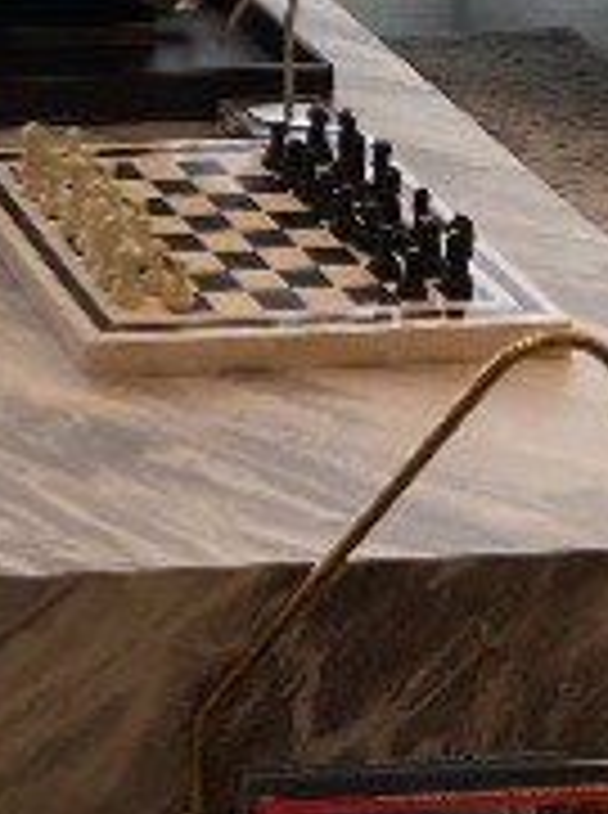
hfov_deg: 9.4
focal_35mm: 144
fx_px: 3384
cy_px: -405
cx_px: -716
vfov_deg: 13.0
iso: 32
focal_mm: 4.2
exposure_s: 1/341
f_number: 1.6
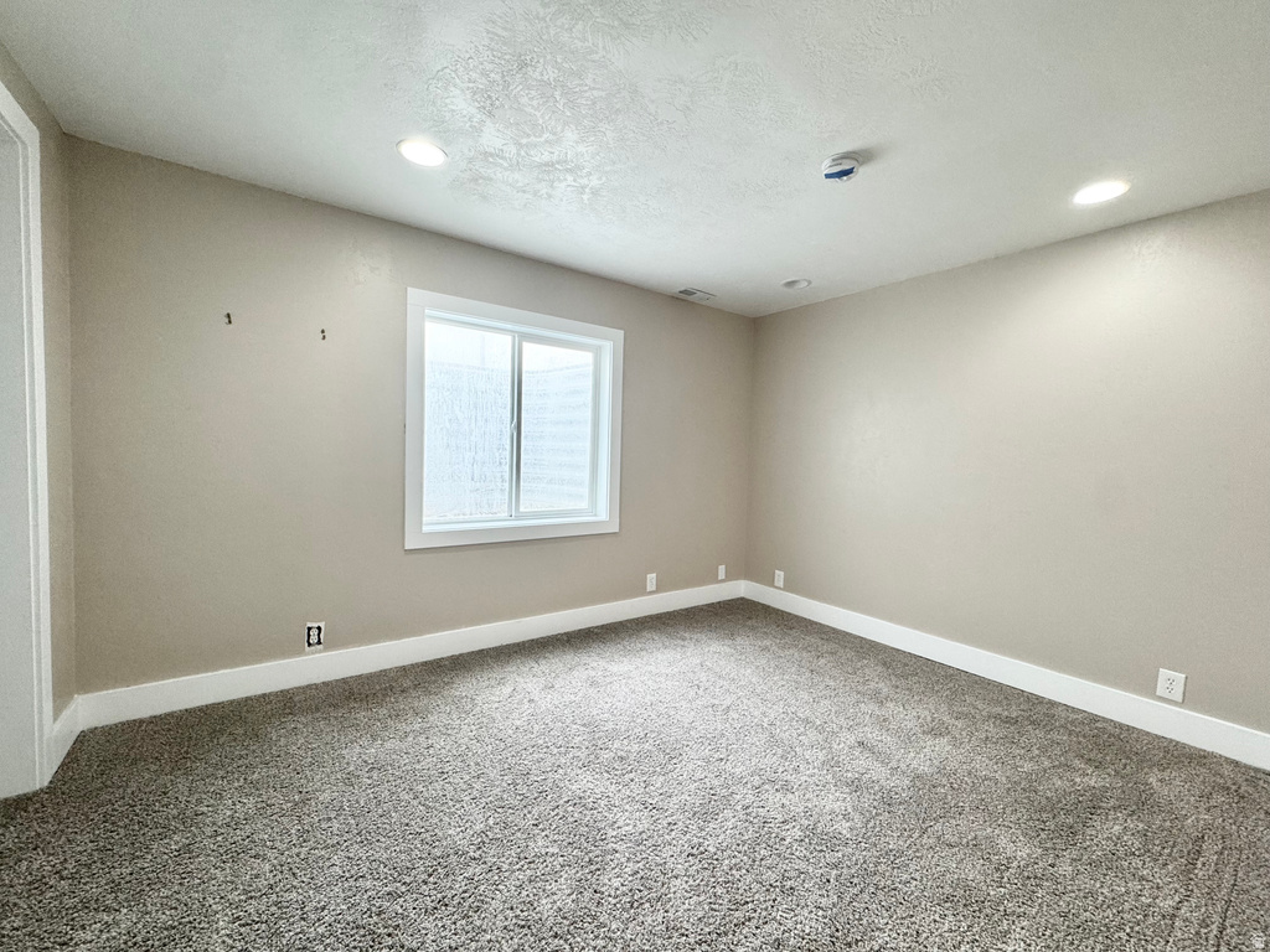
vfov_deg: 85.7
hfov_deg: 102.1
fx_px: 514
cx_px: 635
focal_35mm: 14
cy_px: 476
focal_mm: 2.22
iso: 160
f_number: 2.2
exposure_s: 1/120
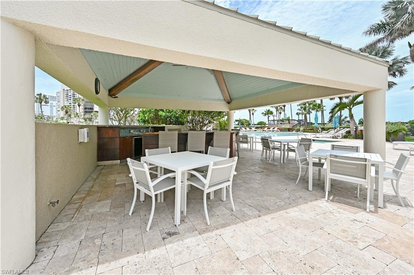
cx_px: 207
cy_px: 138
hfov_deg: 104.3
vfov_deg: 81.1
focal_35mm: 14
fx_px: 161
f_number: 11
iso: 125
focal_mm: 14
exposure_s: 1/250
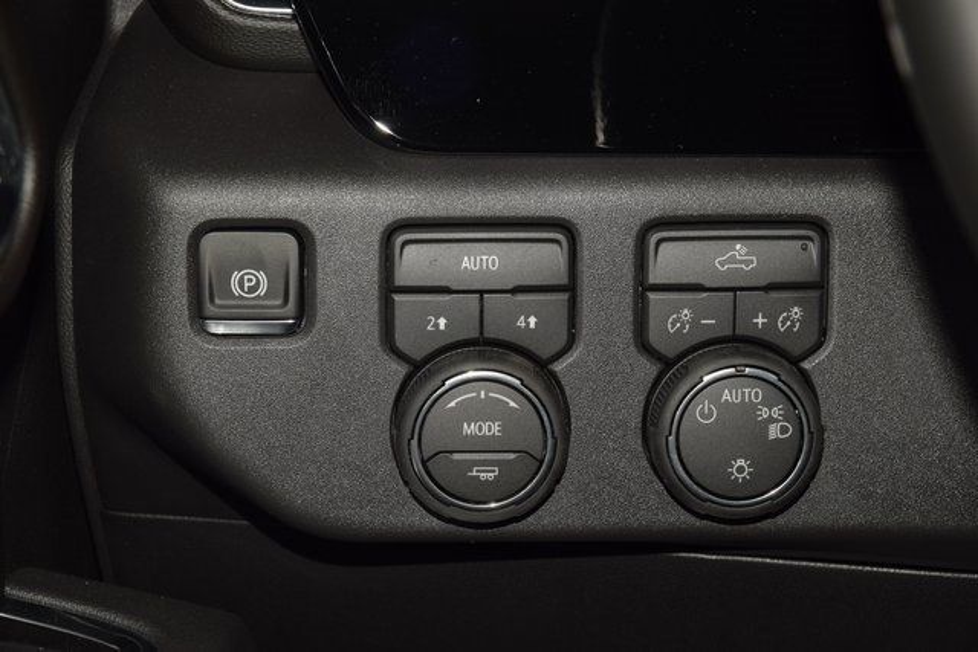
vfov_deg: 13.0
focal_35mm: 105
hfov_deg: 19.5
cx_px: 489
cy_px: 326
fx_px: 2853
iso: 100
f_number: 8
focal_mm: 70
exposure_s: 1/125
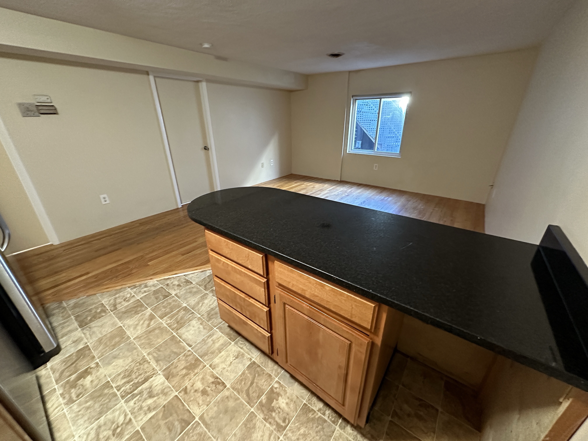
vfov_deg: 85.7
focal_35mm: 14
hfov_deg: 102.1
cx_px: 294
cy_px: 220
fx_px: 238
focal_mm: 2.22
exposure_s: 1/60
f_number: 2.2
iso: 800
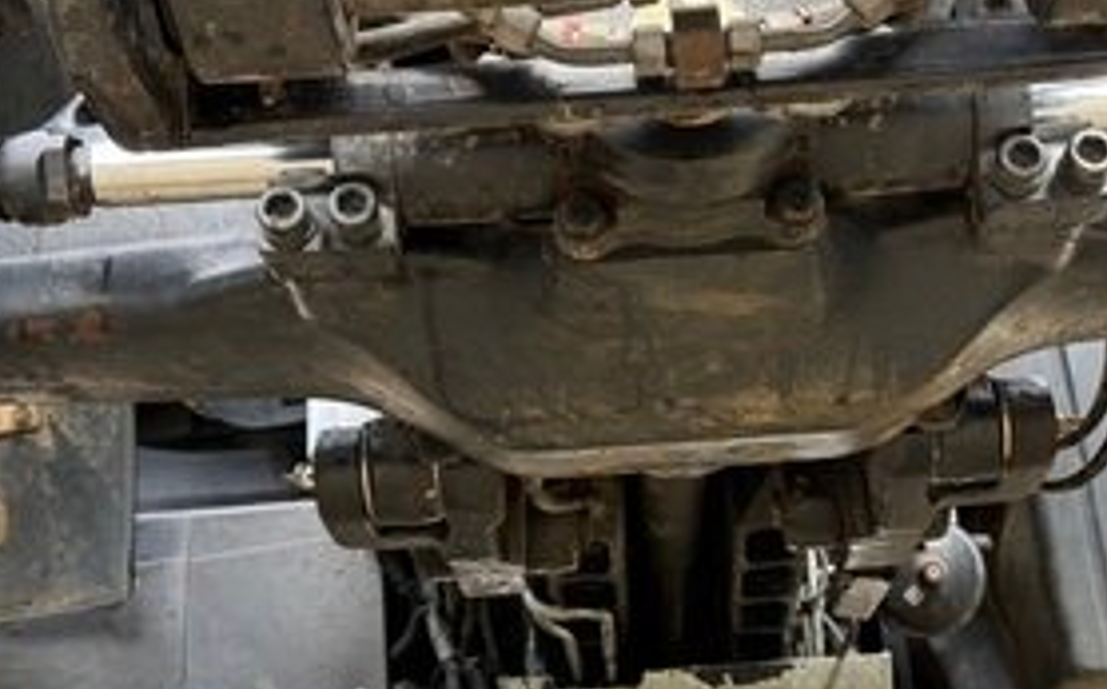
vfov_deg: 23.5
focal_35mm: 55
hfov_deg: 36.8
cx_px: 653
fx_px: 1657
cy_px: 354
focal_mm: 6.76
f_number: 1.78
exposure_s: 1/251
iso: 100
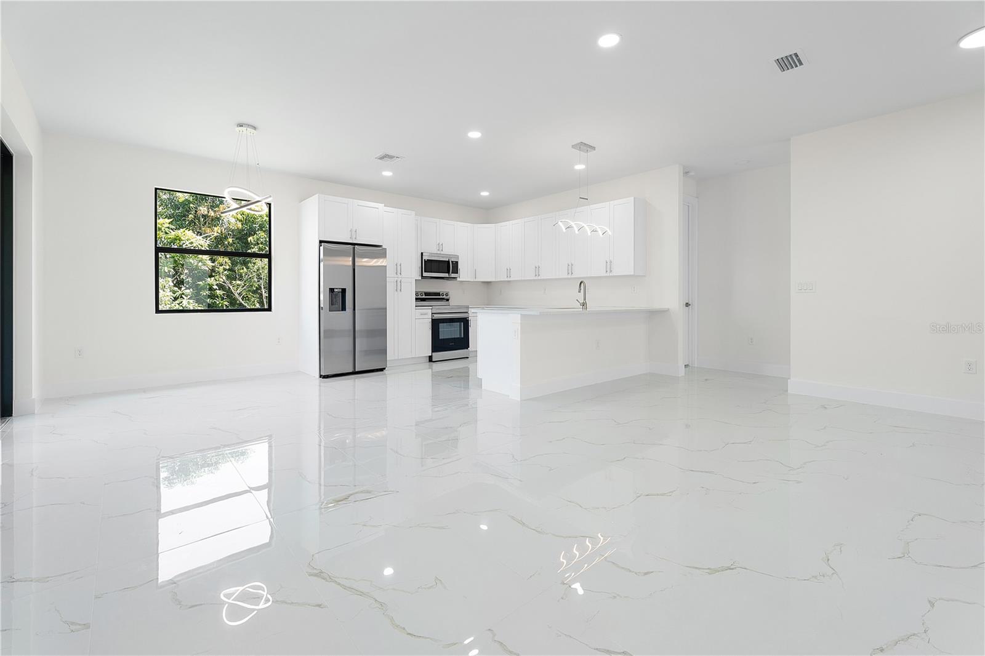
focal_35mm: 15
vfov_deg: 77.3
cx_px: 492
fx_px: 410
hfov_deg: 100.4
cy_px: 328
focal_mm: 10
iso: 100
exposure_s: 1/20
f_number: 5
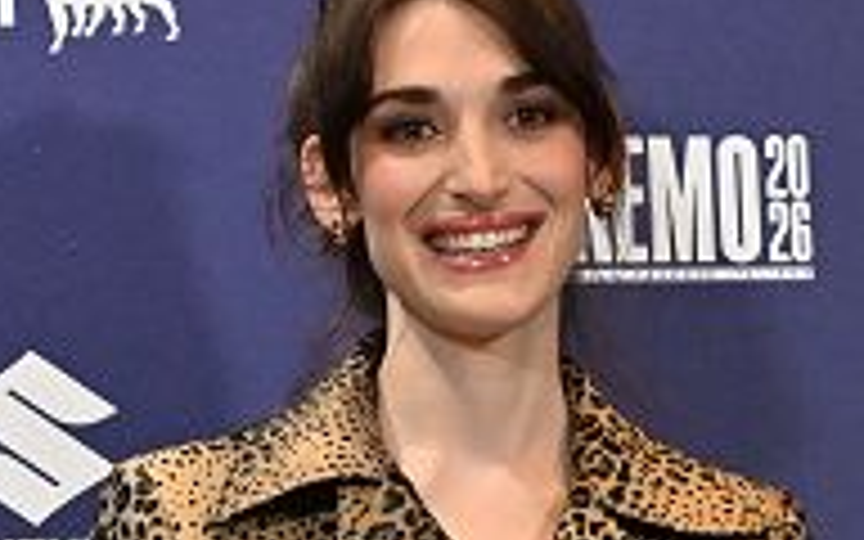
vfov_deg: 7.2
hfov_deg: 11.5
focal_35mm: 182
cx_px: 472
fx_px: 4286
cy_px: 524
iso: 1600
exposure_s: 1/400
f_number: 4.5
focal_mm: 67
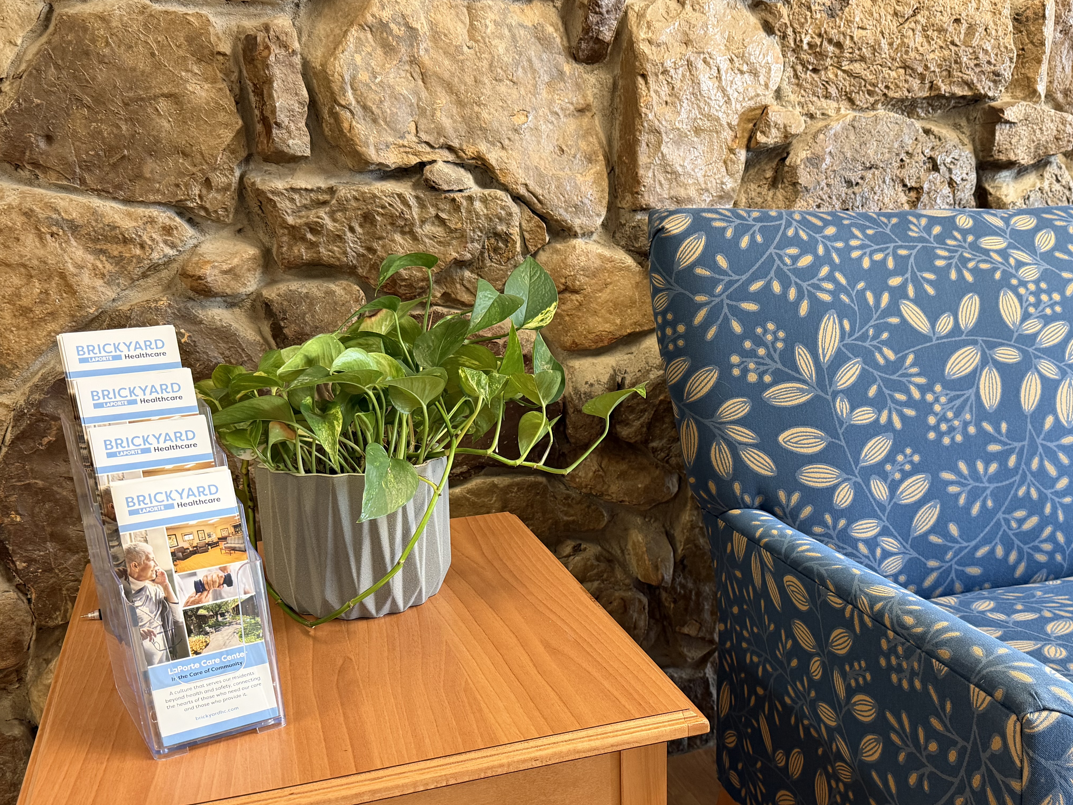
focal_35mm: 34
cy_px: 531
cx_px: 588
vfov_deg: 41.3
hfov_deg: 53.9
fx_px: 1054
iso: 320
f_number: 1.78
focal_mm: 6.76
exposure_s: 1/60
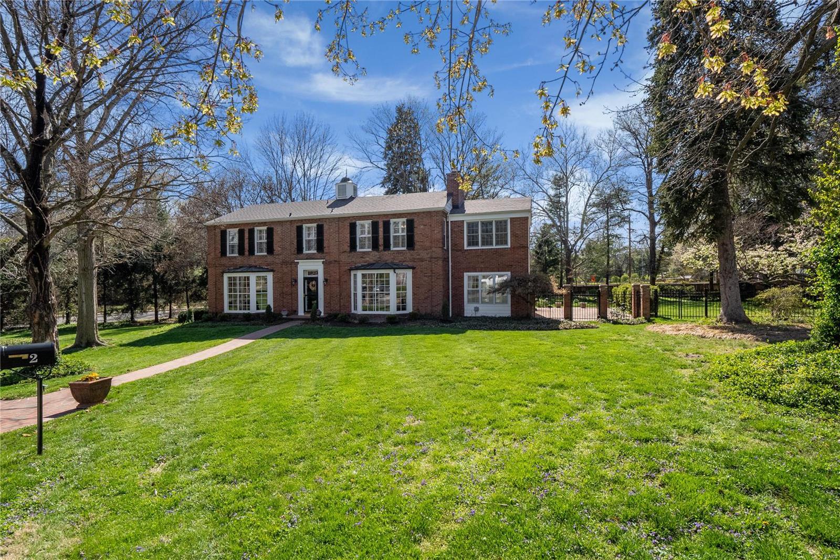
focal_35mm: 16
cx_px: 420
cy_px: 280
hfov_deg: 96.7
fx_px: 373
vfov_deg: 73.7
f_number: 8
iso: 400
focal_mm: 8
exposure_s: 1/500
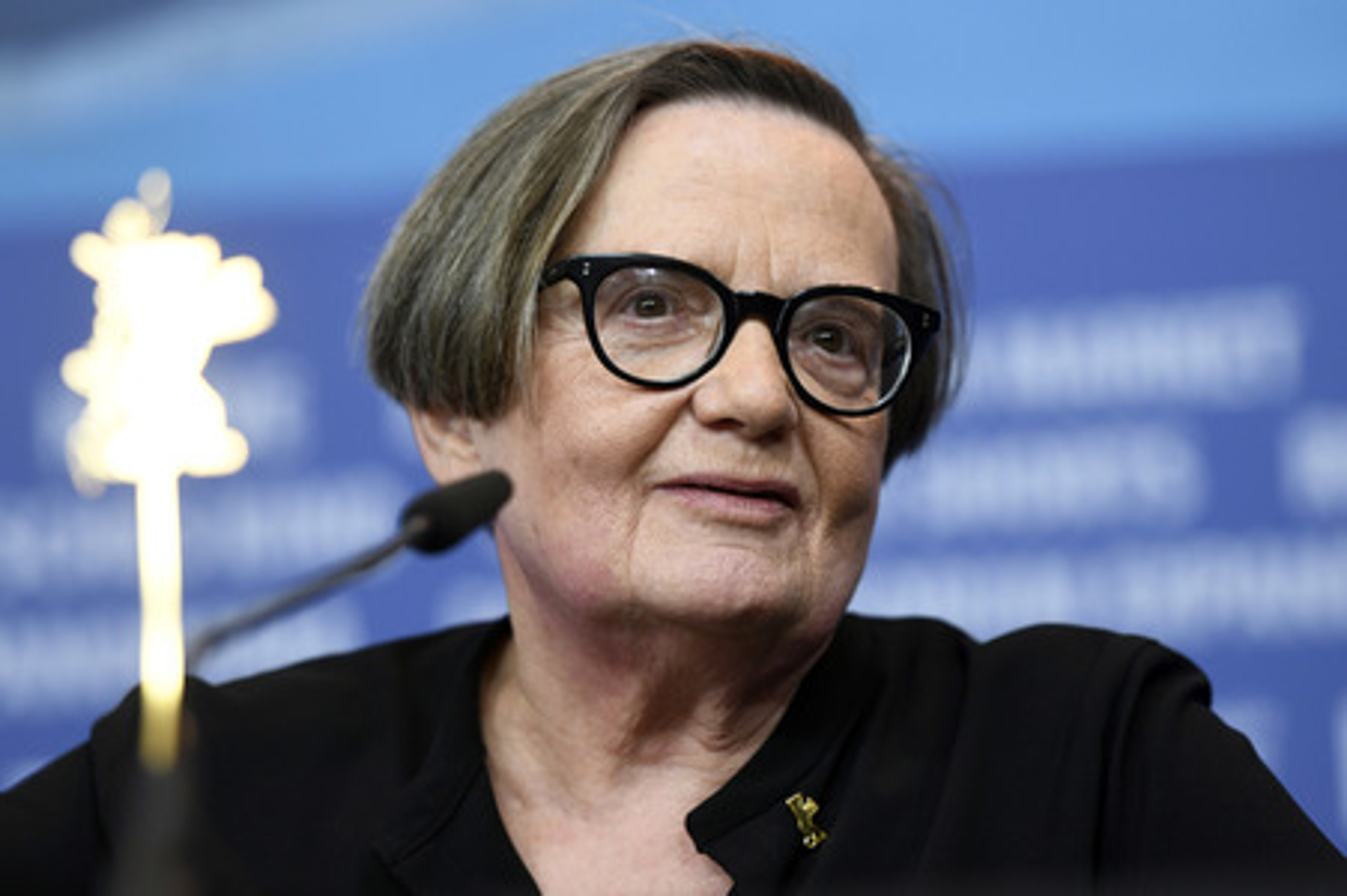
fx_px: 6356
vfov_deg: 8.1
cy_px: 448
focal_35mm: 170
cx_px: 674
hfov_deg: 12.1
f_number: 3.2
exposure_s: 1/320
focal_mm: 170
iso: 1250
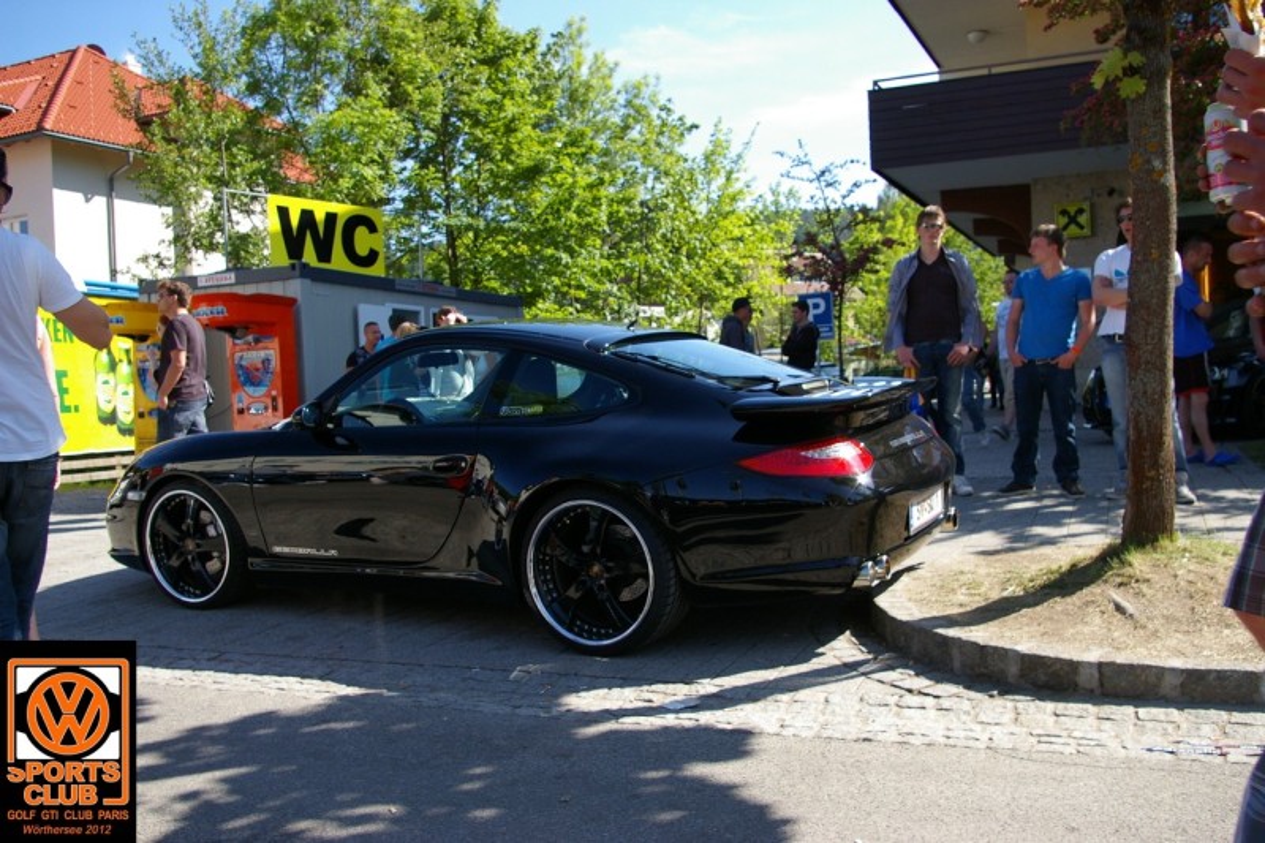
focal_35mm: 32
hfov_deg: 59.5
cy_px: 422
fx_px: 1107
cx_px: 632
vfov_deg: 41.7
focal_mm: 21
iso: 200
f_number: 4.5
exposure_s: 1/350
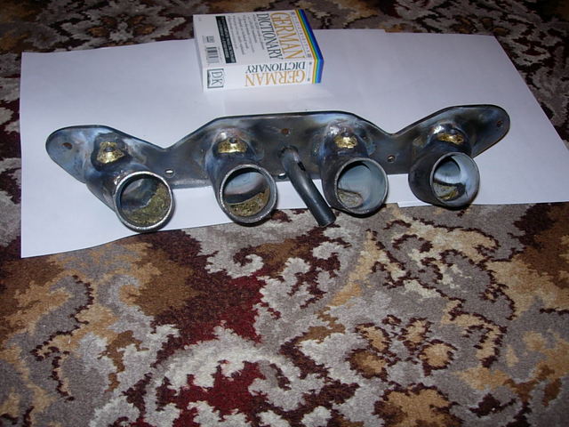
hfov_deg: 49.0
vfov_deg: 37.7
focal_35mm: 38
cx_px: 284
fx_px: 625
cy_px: 214
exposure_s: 1/64
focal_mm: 7.8
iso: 79
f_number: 2.8
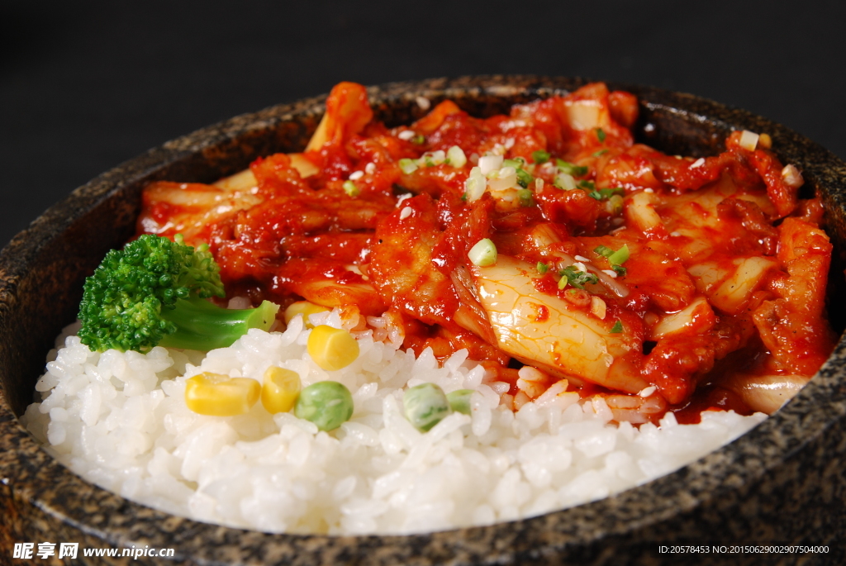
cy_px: 283
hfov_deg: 27.0
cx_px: 423
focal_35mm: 75
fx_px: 1764
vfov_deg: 18.2
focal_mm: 50
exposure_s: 1/100
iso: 200
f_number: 8
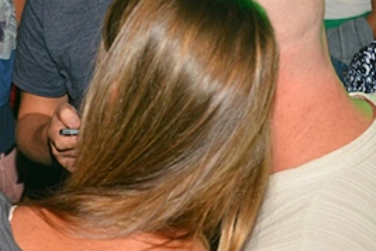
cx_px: 1
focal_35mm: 118
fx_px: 1232
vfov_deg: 11.5
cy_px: 6
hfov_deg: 17.0
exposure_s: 1/60
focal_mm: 35
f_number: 5
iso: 1600
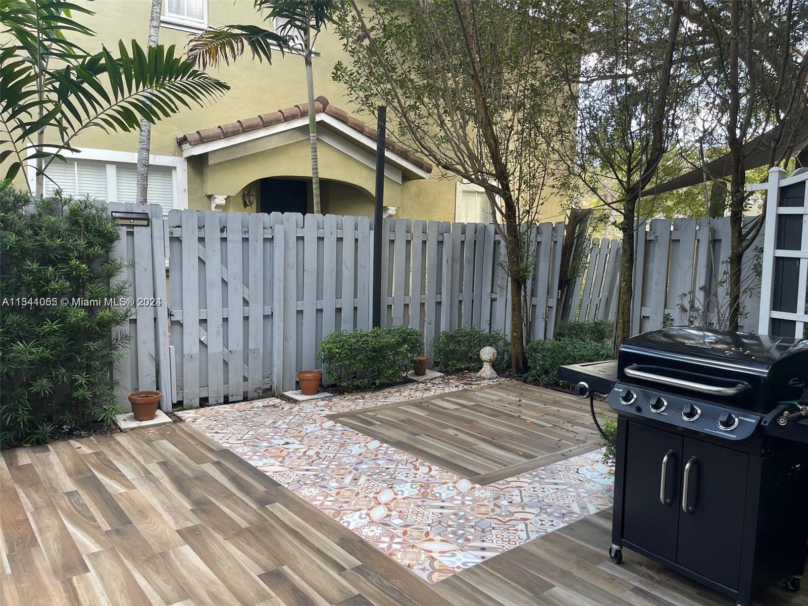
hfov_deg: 67.3
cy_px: 303
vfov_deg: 53.1
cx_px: 404
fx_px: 607
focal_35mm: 26
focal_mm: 5.1
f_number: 1.6
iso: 64
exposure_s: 1/121
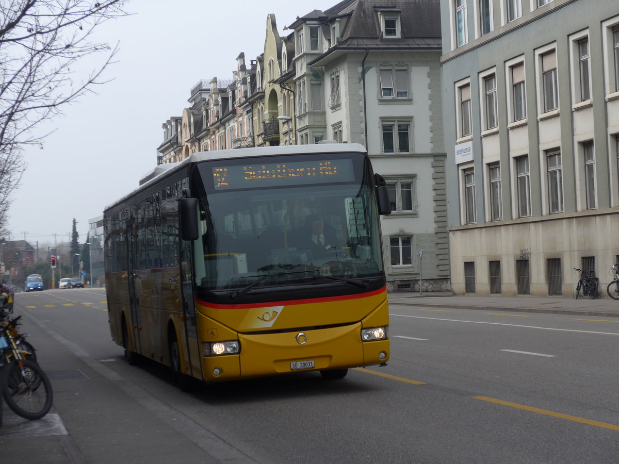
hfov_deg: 26.0
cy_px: 232
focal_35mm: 75
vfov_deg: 19.6
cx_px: 310
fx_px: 1341
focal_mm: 16
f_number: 4.4
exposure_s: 1/500
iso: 80
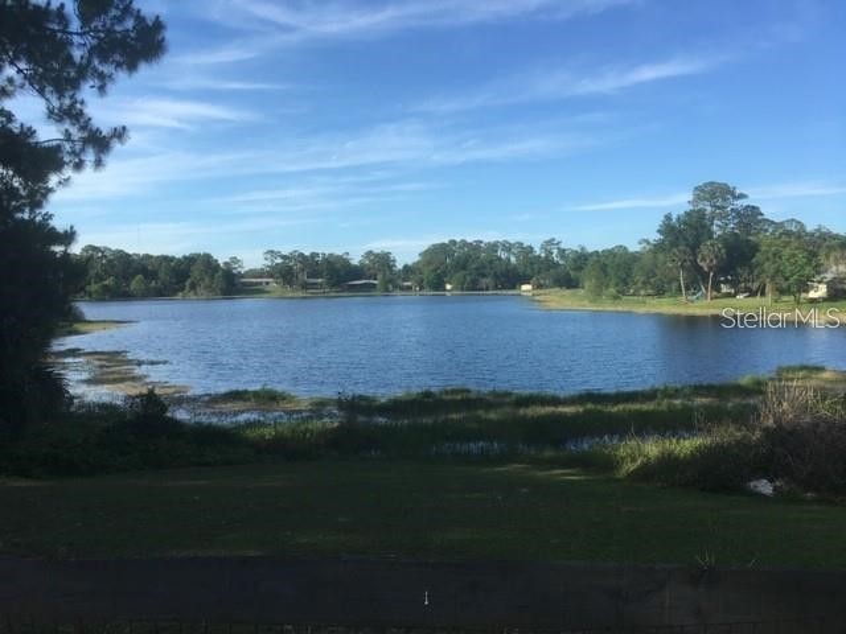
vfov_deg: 48.2
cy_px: 317
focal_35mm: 29
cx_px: 423
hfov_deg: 61.7
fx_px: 709
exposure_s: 1/938
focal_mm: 4.15
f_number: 2.2
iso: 25
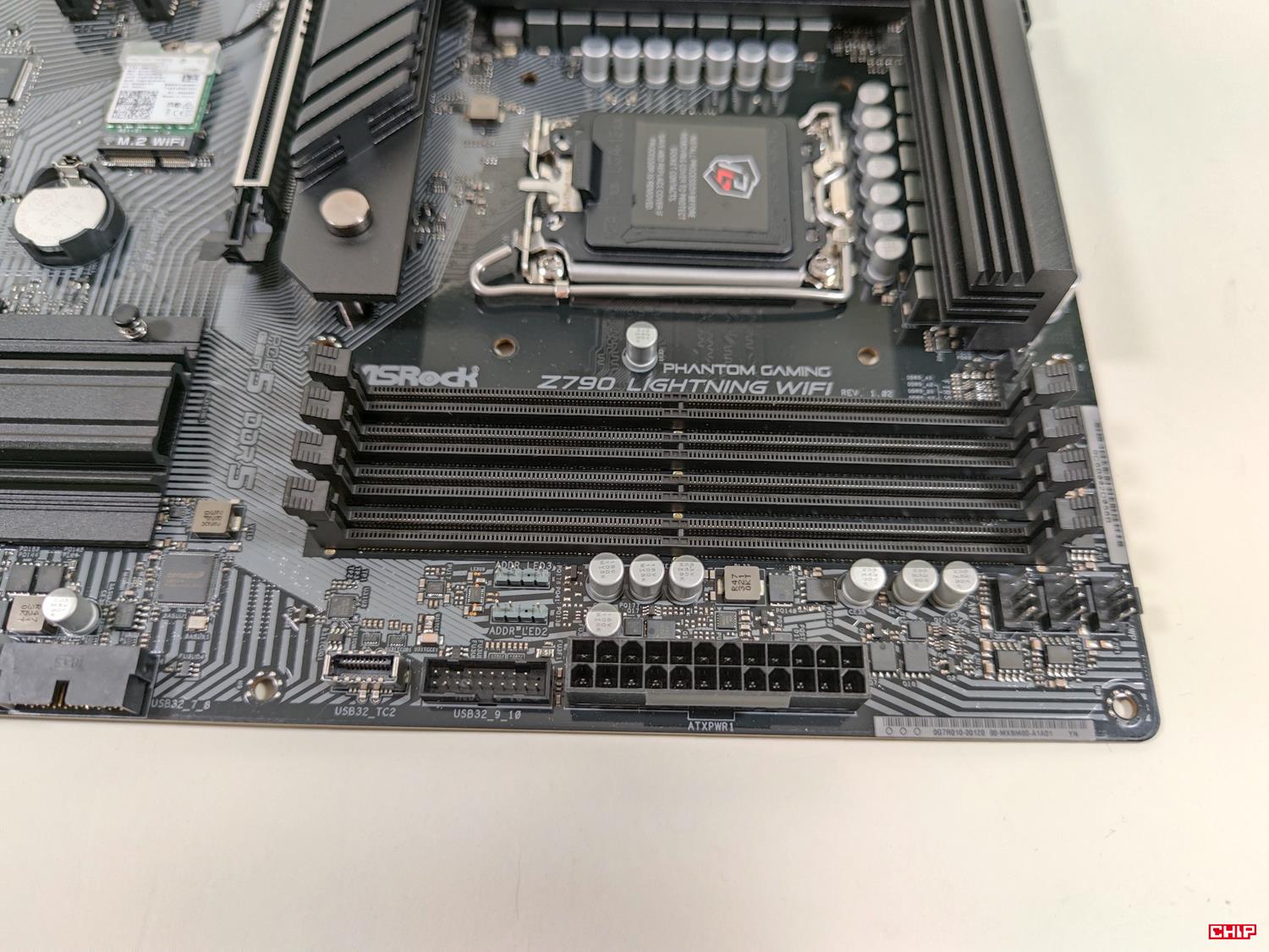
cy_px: 476
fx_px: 880
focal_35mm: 24
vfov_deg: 56.8
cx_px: 634
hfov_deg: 71.6
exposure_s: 1/33
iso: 556
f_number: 1.85
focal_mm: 6.78
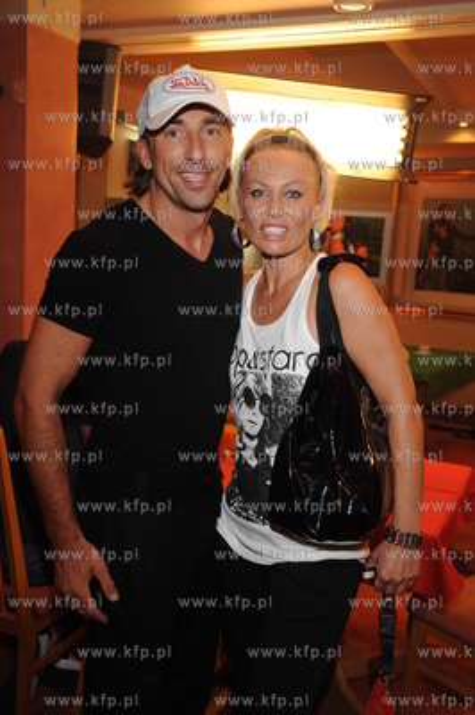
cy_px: 358
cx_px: 238
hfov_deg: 35.0
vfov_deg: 50.7
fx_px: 753
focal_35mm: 38
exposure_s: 1/60
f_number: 5.6
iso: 800
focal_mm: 38
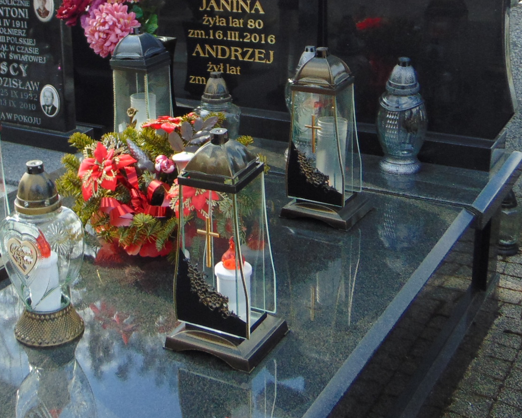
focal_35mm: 57
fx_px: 881
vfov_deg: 26.3
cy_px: 96
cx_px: 154
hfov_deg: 32.6
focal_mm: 4.5
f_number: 3
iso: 80
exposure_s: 1/400
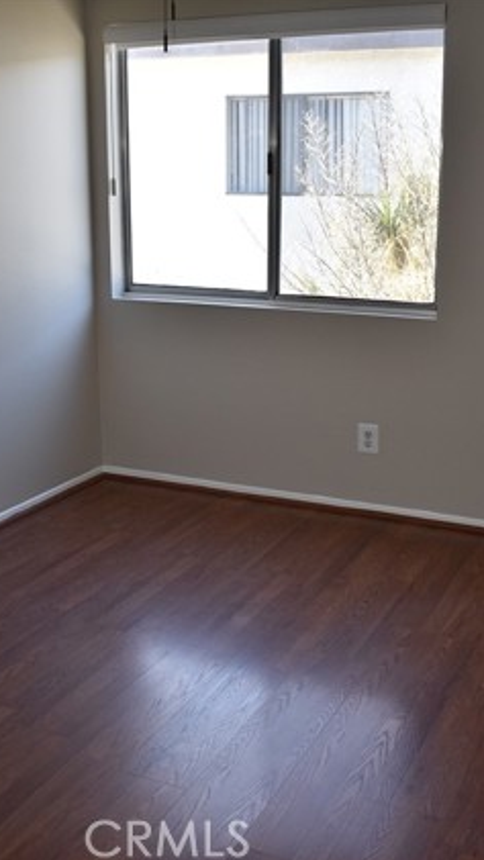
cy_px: 432
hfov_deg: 27.7
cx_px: 231
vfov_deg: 47.3
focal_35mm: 43
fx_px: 980
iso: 250
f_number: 3.5
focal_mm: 18
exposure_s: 1/200
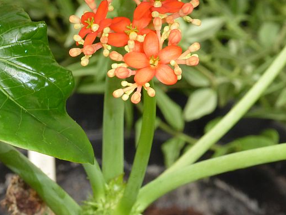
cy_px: 100
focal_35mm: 178
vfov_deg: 8.3
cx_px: 141
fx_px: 1471
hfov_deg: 11.1
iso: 500
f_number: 8
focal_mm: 25.6
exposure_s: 1/60
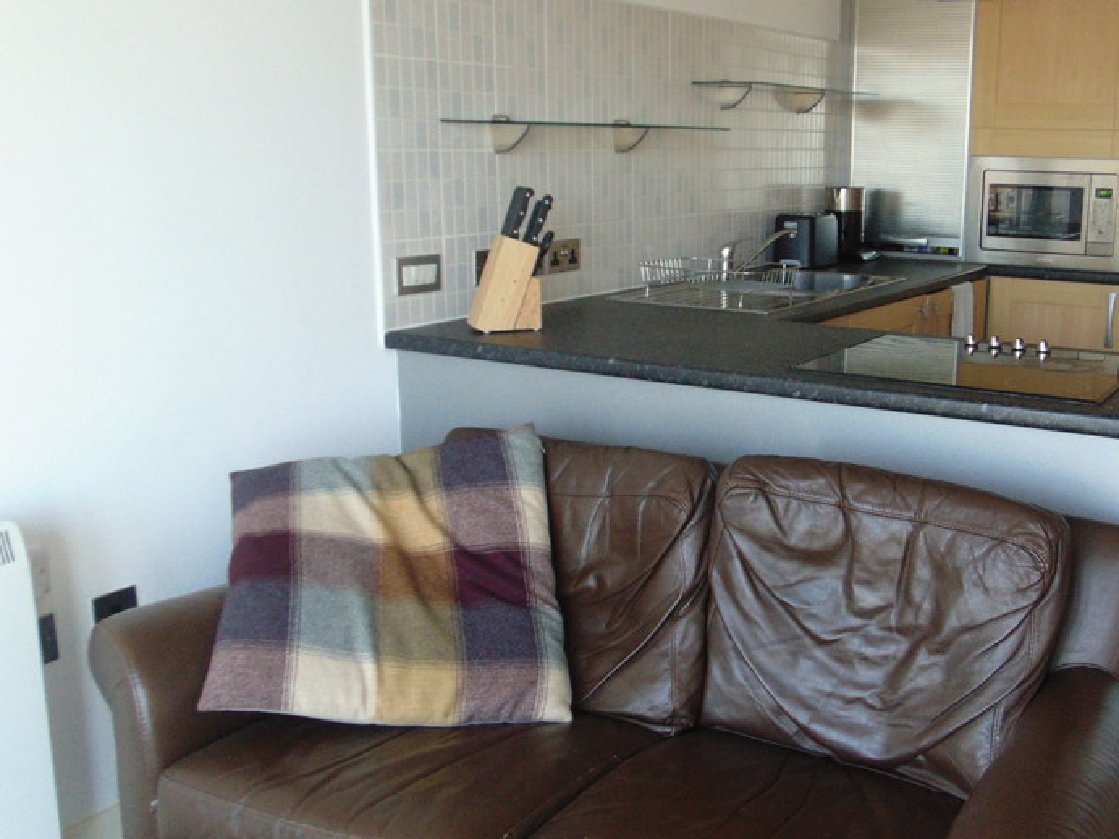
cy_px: 417
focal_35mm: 37
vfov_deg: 38.7
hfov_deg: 49.2
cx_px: 757
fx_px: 1196
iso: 250
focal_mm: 4.5
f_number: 3
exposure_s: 1/30
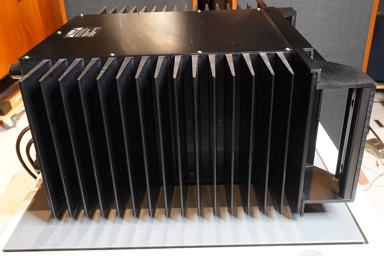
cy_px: 128
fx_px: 384
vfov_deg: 36.9
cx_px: 192
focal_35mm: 36
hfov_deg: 53.1
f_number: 9
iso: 3200
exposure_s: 1/6
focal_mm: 24
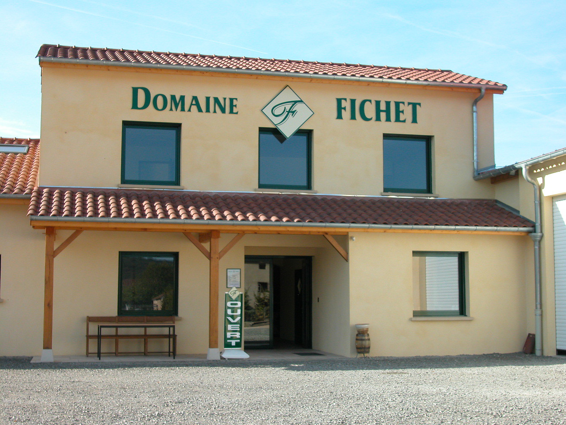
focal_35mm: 54
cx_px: 283
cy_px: 212
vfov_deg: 27.0
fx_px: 883
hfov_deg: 35.5
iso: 100
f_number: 4.5
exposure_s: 1/331
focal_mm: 13.6
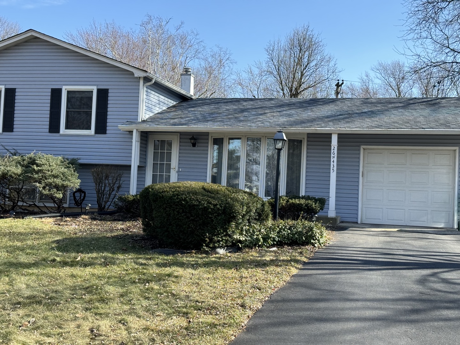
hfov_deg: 39.7
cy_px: 172
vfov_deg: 30.3
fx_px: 638
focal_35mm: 48
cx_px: 230
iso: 64
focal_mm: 6.86
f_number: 1.78
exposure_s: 1/1193
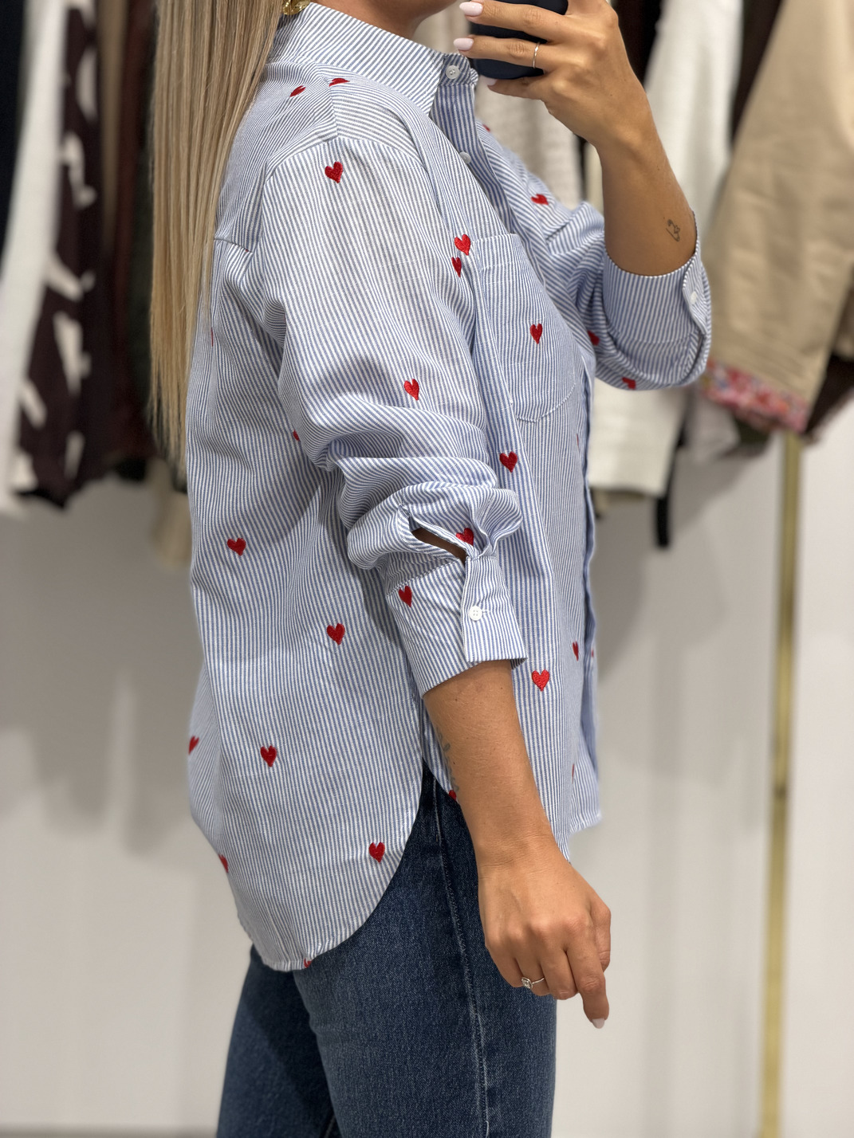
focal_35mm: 100
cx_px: 427
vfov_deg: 19.6
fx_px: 3289
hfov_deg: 14.8
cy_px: 569
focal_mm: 16.89
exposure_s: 1/100
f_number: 2.8
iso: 100
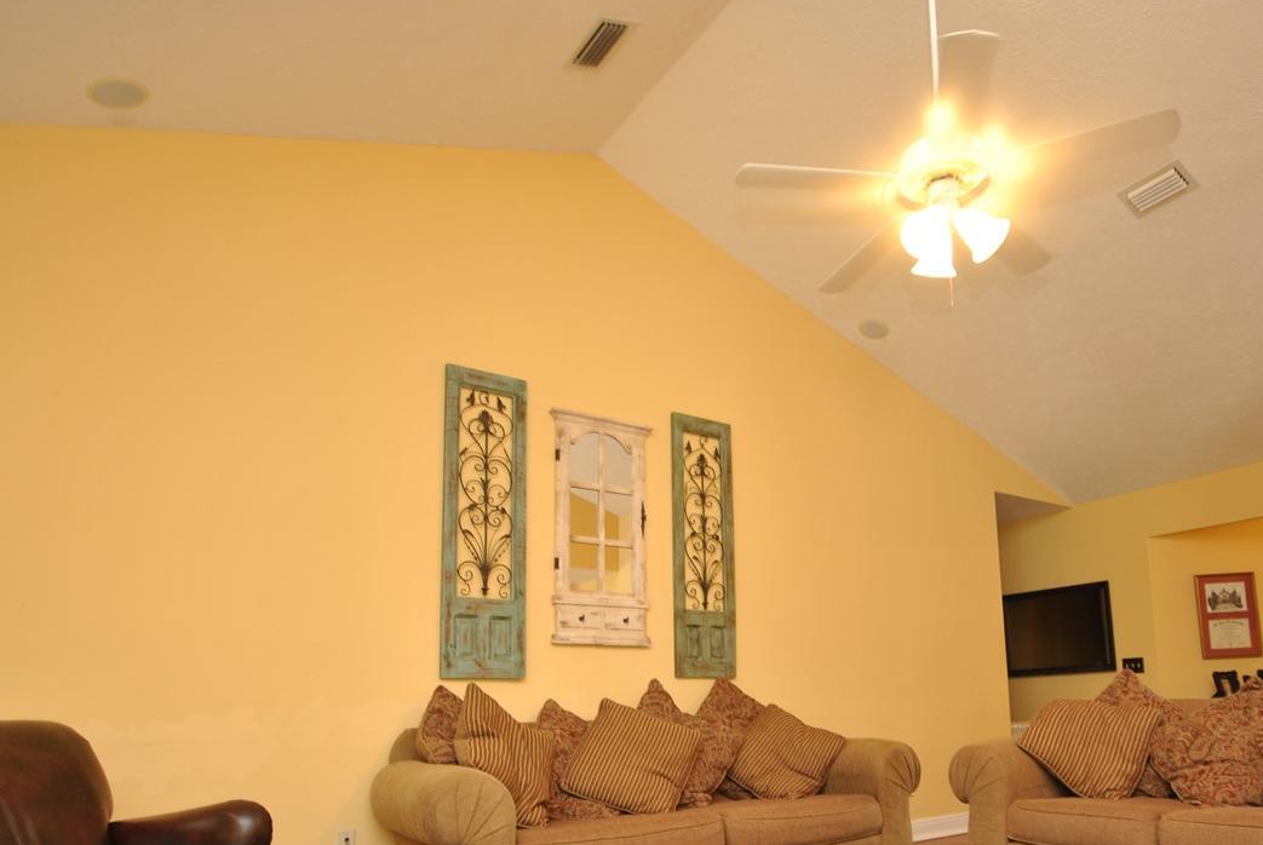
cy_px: 599
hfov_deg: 75.6
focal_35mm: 23
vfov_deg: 53.5
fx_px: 808
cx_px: 727
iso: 200
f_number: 4
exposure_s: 1/10
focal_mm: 10
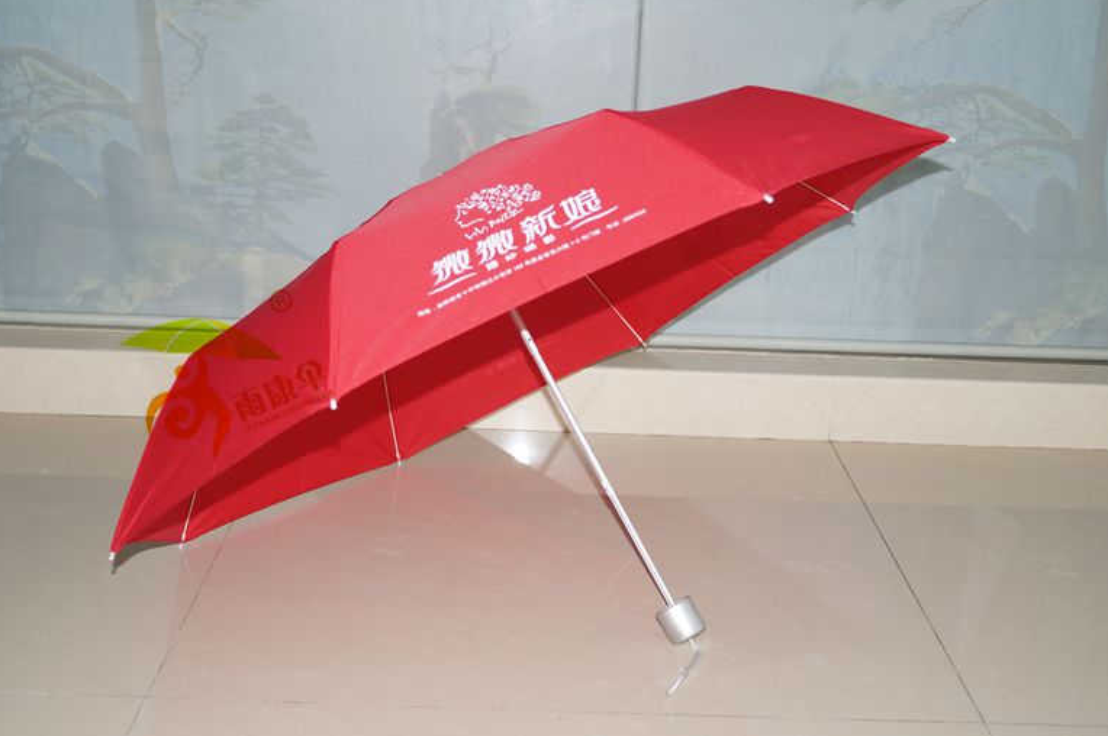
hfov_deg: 44.5
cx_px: 550
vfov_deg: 30.5
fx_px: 1353
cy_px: 355
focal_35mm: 44
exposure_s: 1/60
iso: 500
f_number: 4.5
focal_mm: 28
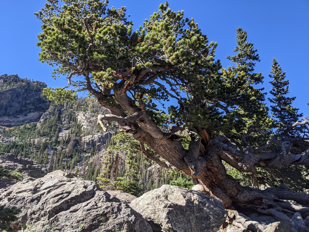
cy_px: 116
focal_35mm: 27
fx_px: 241
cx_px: 154
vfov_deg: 51.3
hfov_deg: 65.3
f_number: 1.8
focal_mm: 4.44
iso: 51
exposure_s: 1/1381
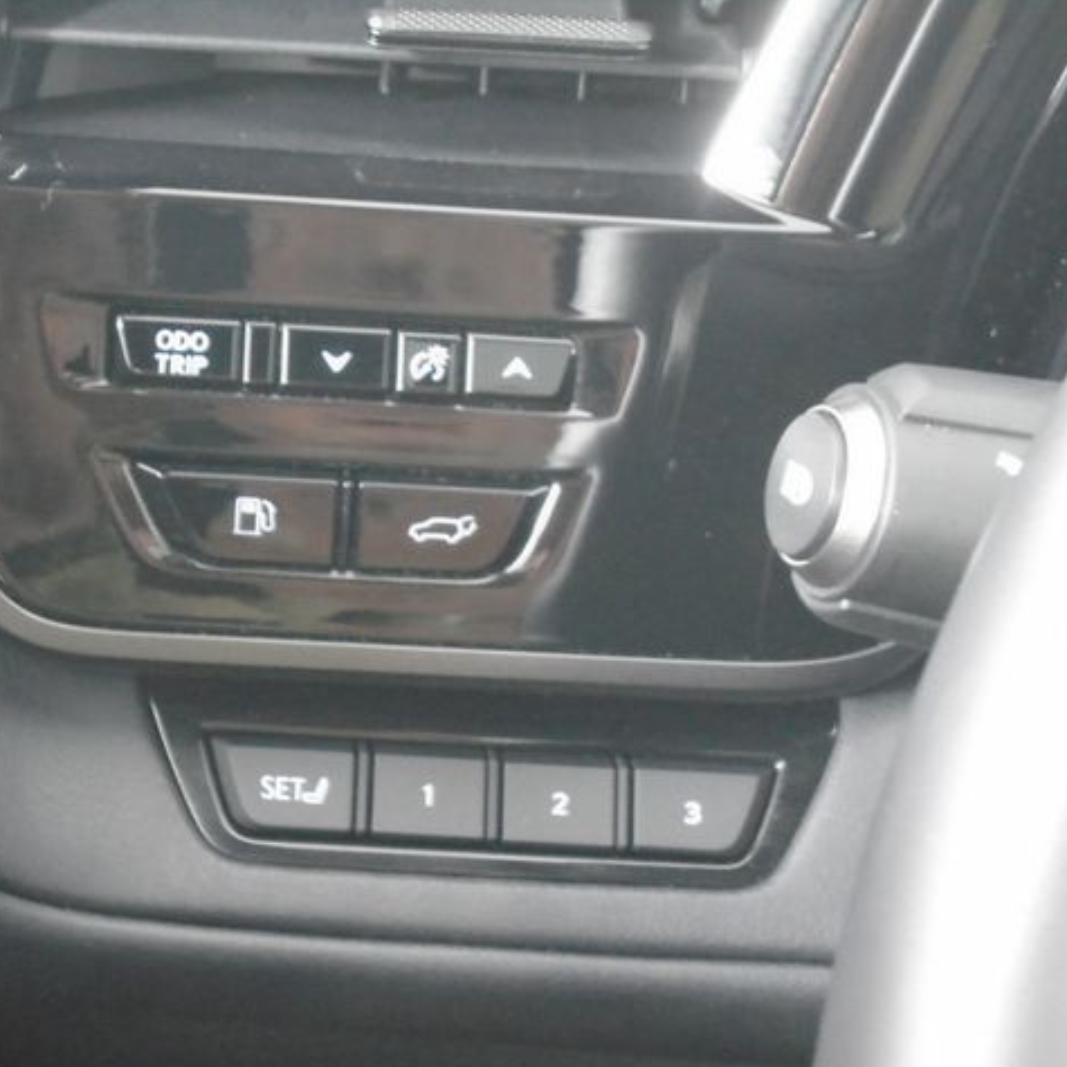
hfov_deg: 21.3
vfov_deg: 21.4
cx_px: 400
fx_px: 2825
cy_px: 535
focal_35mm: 81
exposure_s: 1/6
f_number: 5.5
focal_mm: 12
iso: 800
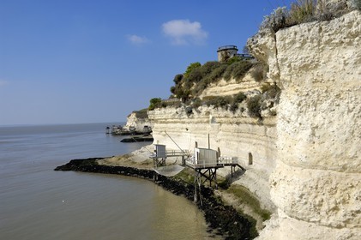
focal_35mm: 30
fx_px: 301
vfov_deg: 43.5
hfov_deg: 62.0
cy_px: 120
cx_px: 180
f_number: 5.6
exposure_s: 1/1000
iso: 100
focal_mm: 20
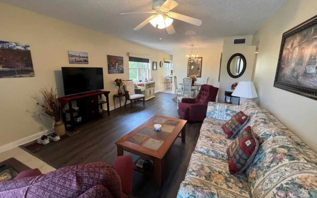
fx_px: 121
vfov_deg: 78.6
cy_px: 95
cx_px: 158
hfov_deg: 105.3
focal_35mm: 14
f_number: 1.8
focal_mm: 1.57
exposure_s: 1/120
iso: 200
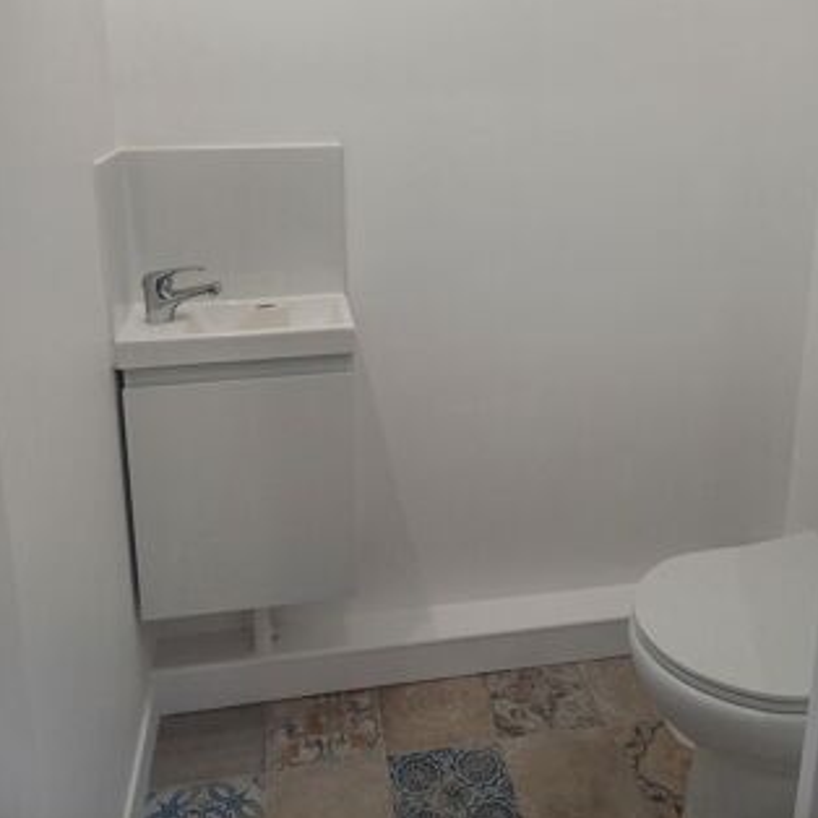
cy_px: 264
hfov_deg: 54.0
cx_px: 406
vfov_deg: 52.9
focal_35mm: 30
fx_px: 802
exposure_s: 1/100
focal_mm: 4.65
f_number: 1.8
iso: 100
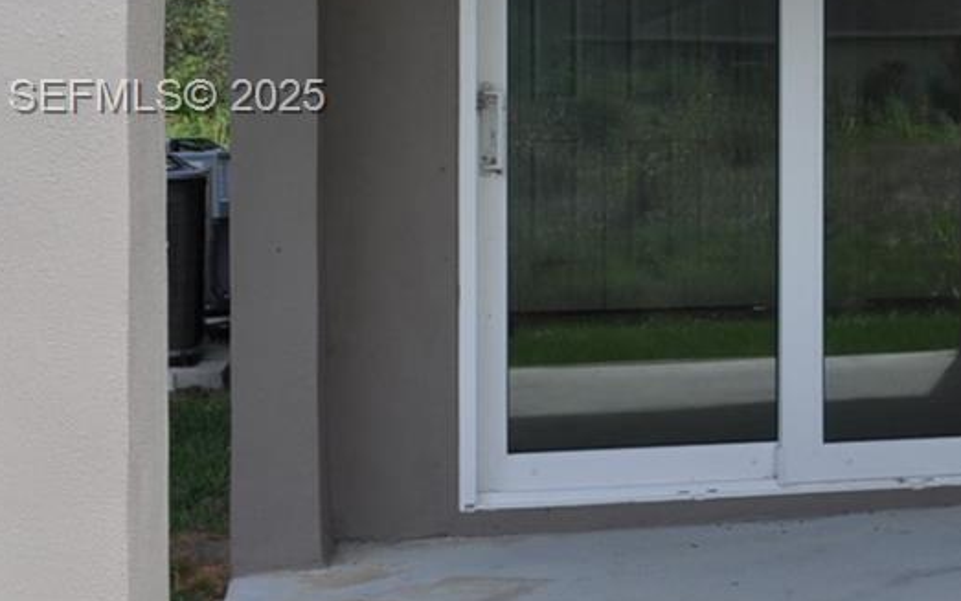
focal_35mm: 84
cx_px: 1224
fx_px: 2200
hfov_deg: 22.3
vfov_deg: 15.4
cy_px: 99
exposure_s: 1/320
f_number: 9
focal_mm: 18
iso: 200
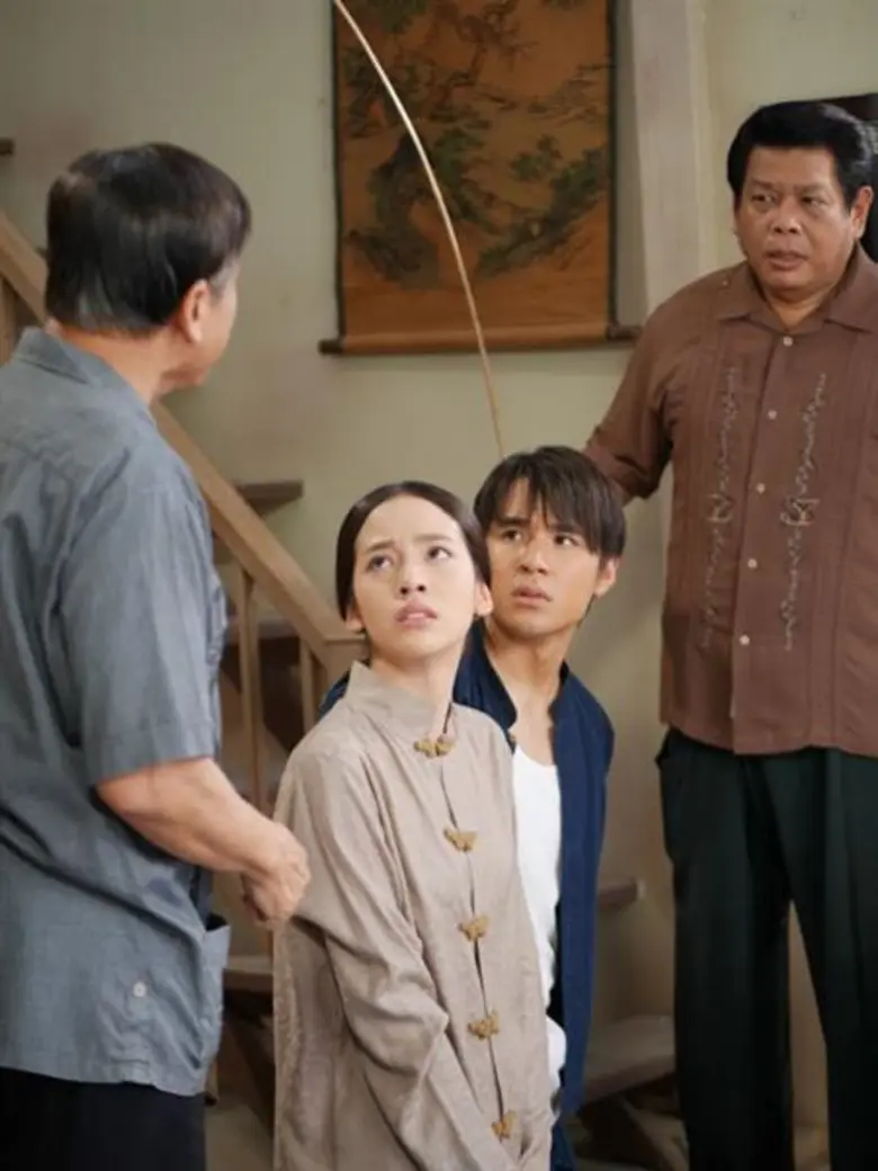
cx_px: 439
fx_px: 2908
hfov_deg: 17.2
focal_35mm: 86
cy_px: 586
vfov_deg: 22.8
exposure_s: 1/100
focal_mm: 43
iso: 200
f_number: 1.7
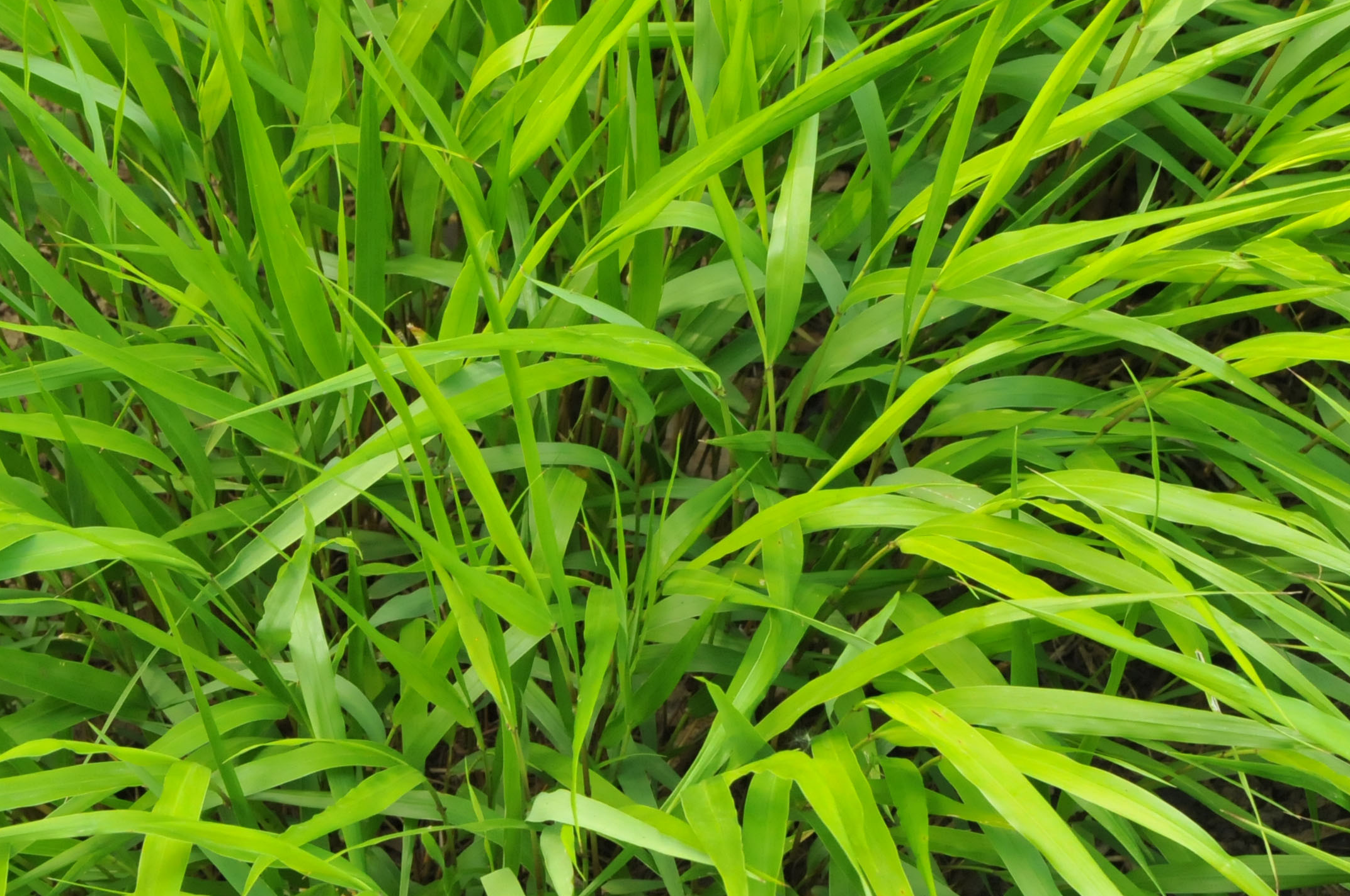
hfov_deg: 13.7
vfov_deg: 9.1
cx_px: 614
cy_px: 224
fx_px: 5618
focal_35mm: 150
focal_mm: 50
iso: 800
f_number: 13
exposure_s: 1/30
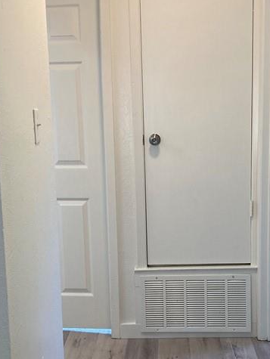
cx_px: 160
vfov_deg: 34.3
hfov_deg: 26.1
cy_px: 203
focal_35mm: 56
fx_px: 582
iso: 100
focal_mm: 4.25
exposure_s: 1/120
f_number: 1.8
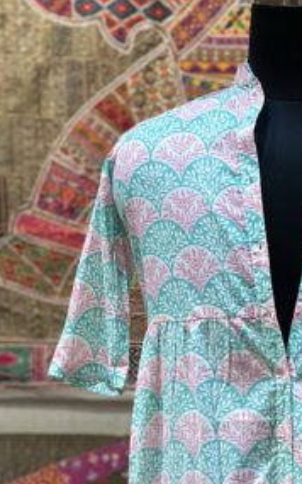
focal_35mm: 143
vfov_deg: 14.4
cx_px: 307
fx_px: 1884
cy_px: 474
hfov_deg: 9.1
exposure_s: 1/88
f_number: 1.78
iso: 100
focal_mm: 6.86
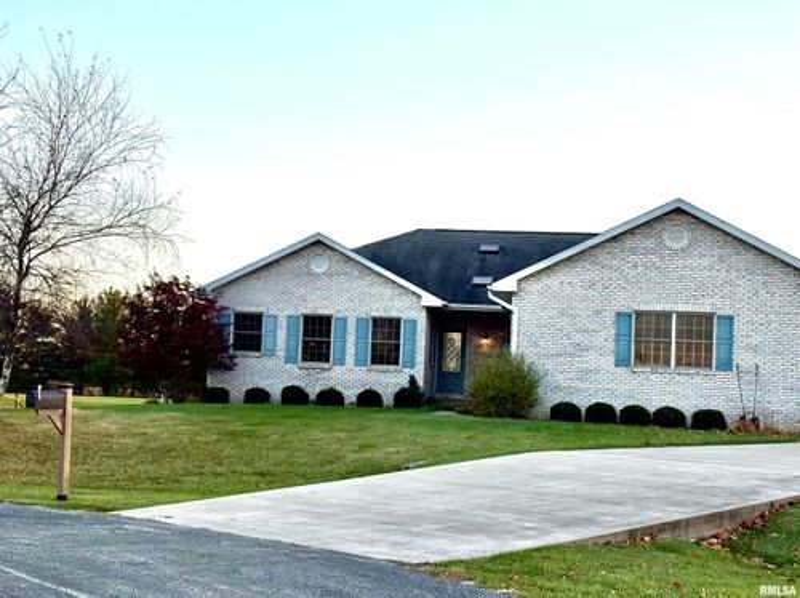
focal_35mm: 52
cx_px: 400
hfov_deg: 36.9
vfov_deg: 28.0
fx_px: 1201
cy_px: 299
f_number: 1.6
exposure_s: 1/896
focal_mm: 5.96
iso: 40
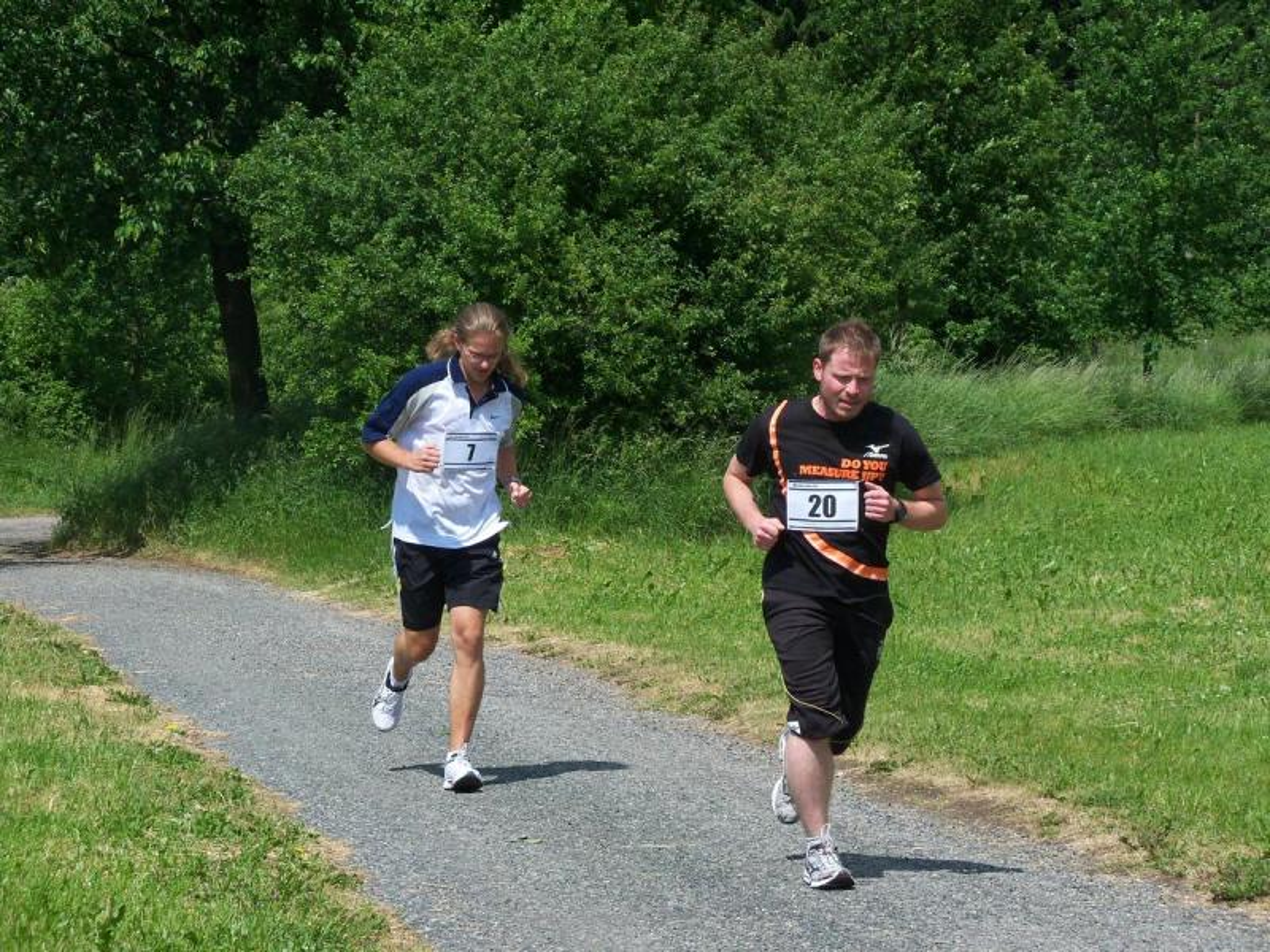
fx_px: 3889
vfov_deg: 14.0
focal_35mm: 106
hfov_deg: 18.5
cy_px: 476
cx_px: 635
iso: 160
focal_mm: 18.8
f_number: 4.2
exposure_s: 1/1600
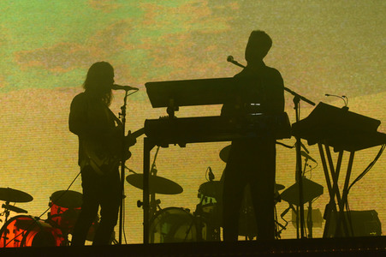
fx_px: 1018
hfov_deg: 21.5
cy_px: 128
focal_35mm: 95
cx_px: 193
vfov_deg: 14.4
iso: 3200
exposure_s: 1/500
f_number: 8
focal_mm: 95
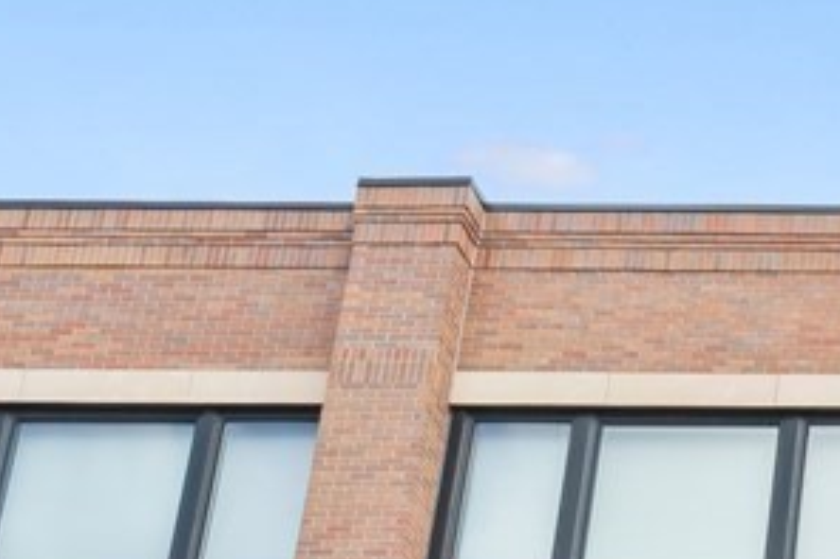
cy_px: 1128
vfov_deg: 12.4
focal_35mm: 97
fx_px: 2262
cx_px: 1552
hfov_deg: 17.0
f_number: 8
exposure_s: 1/60
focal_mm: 14
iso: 100
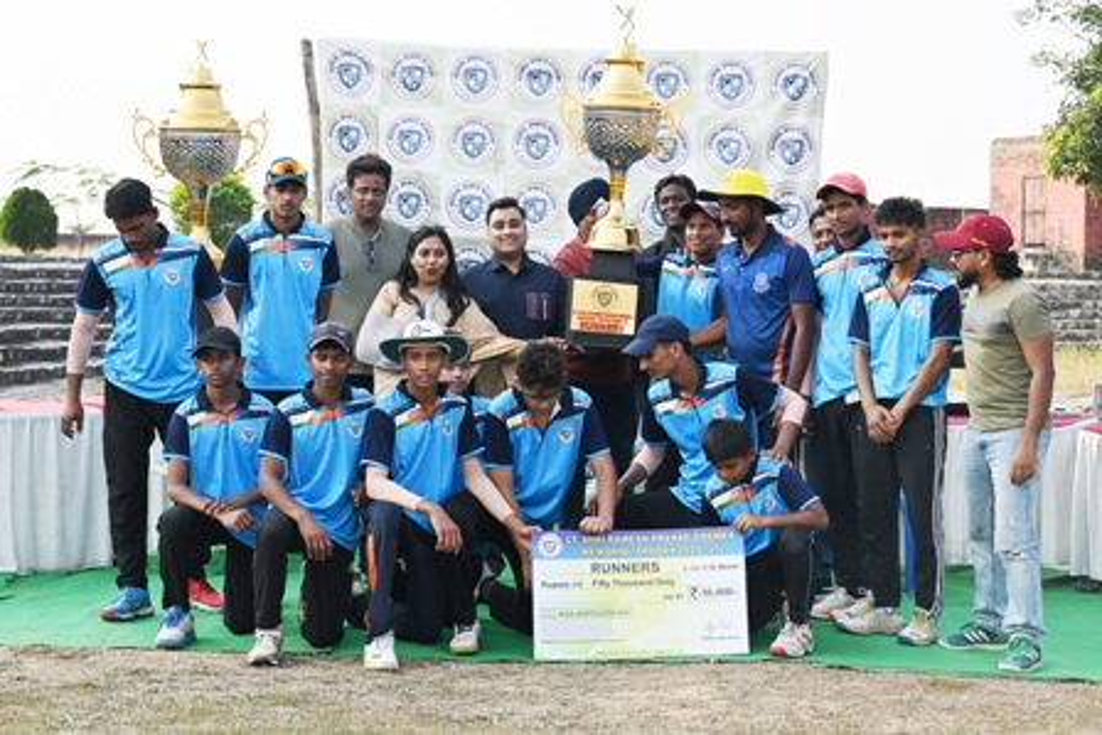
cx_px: 551
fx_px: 2296
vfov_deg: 18.2
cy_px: 368
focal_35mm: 75
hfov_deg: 27.0
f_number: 5.6
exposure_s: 1/125
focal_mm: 50
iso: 100
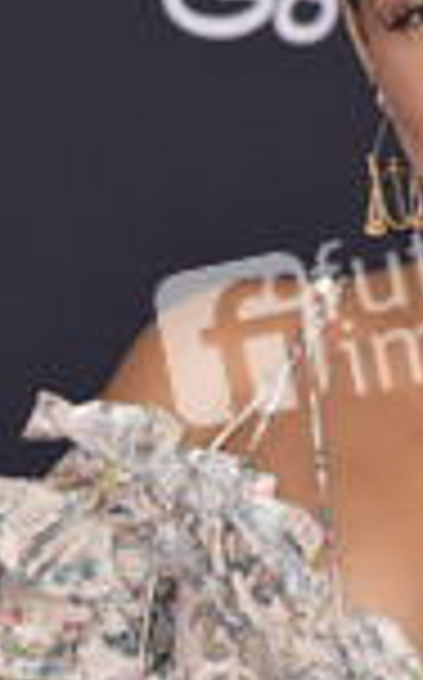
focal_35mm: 405
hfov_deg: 3.2
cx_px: 520
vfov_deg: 5.2
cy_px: 545
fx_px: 7492
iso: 500
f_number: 7.1
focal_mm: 150
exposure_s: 1/200
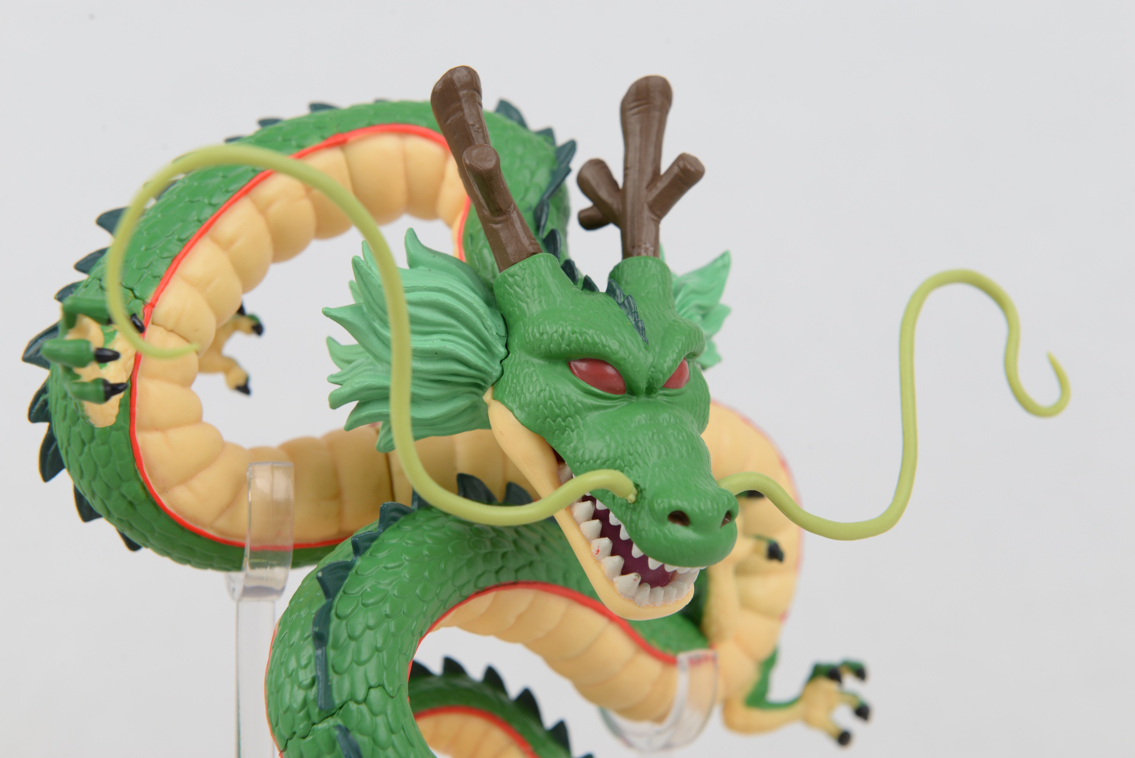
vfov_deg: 19.5
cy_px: 379
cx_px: 568
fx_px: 2208
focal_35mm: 70
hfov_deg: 28.8
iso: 500
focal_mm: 70
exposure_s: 1/100
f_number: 13
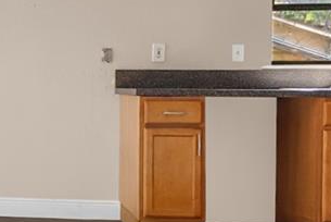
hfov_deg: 19.9
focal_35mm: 84
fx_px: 773
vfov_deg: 16.3
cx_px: -202
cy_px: 119
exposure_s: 1/10
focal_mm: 16
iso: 1250
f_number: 8
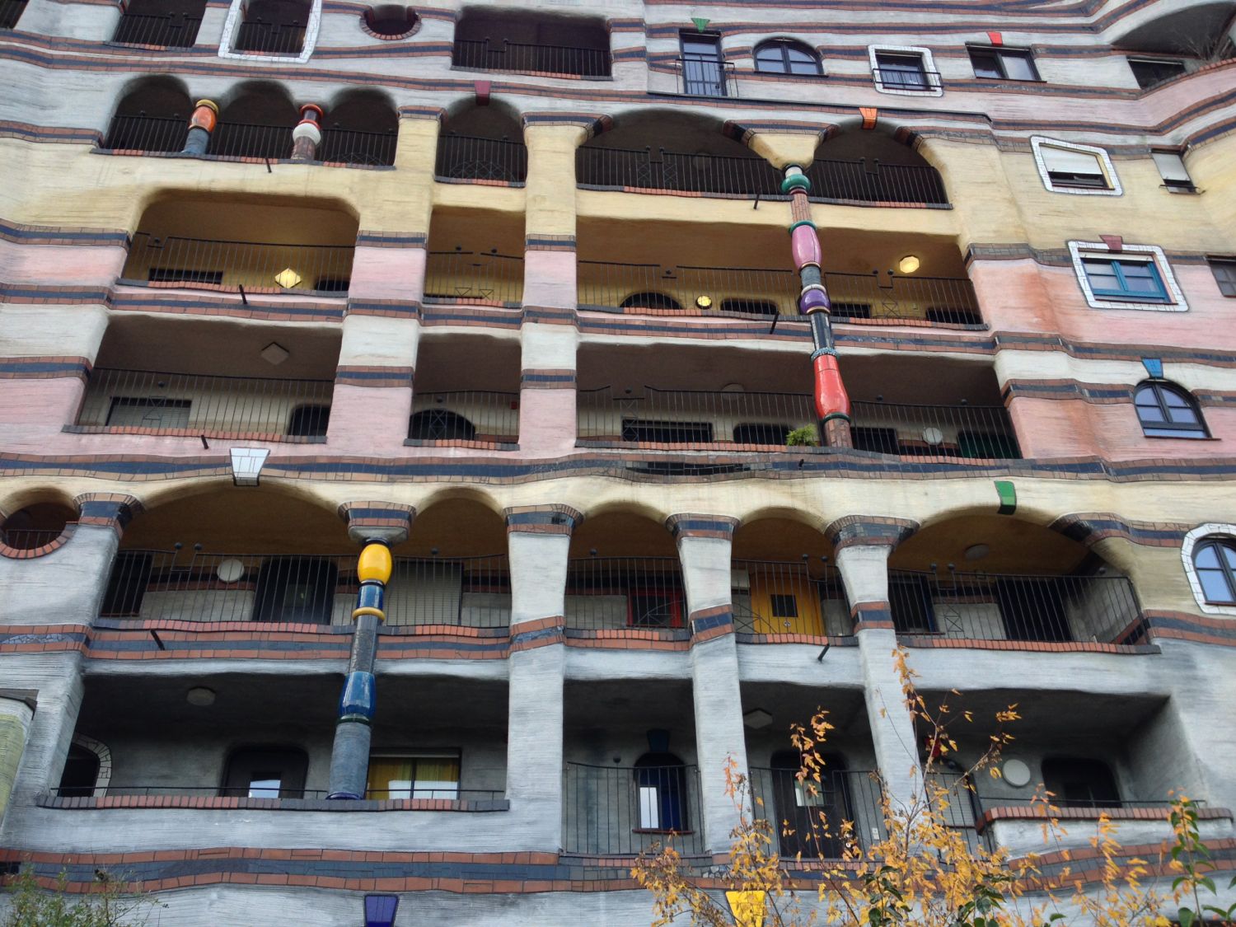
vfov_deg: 40.7
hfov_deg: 52.6
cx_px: 618
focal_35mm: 35
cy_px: 464
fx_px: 1250
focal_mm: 4.28
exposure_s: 1/207
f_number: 2.4
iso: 50
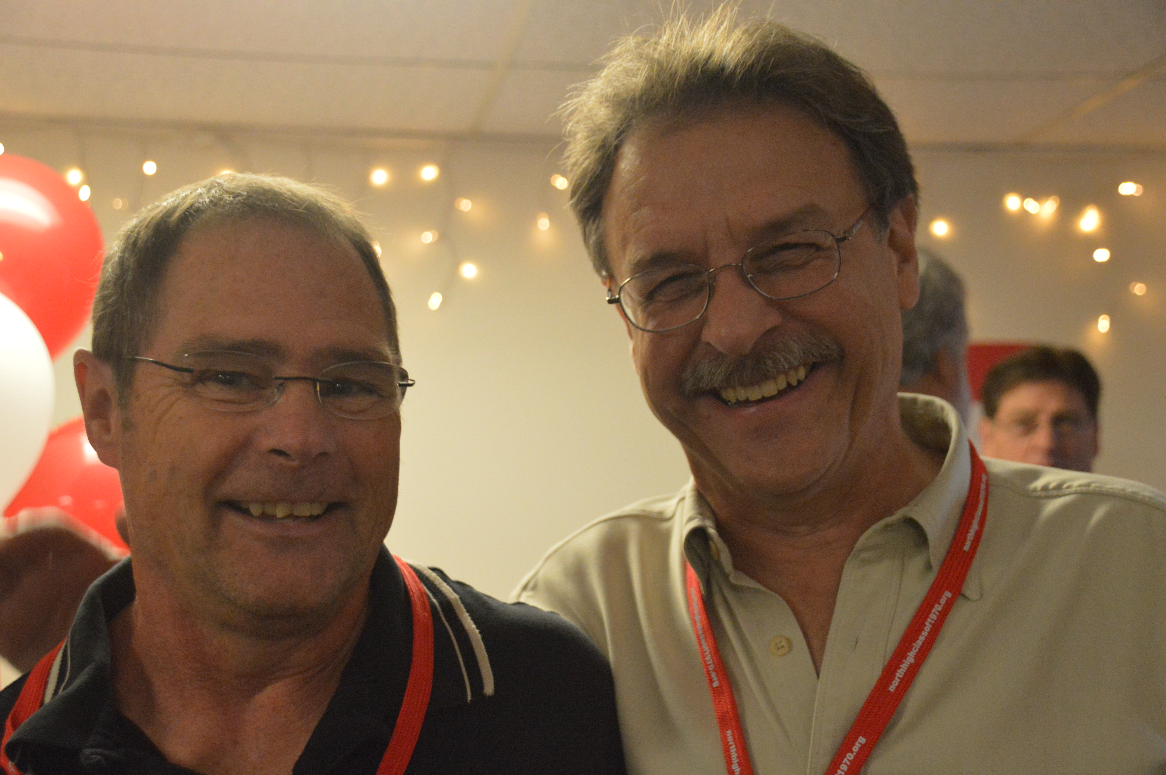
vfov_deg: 25.7
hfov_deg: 37.9
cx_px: 583
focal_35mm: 52
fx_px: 1699
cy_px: 388
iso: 3200
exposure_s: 1/50
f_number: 4.2
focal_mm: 35
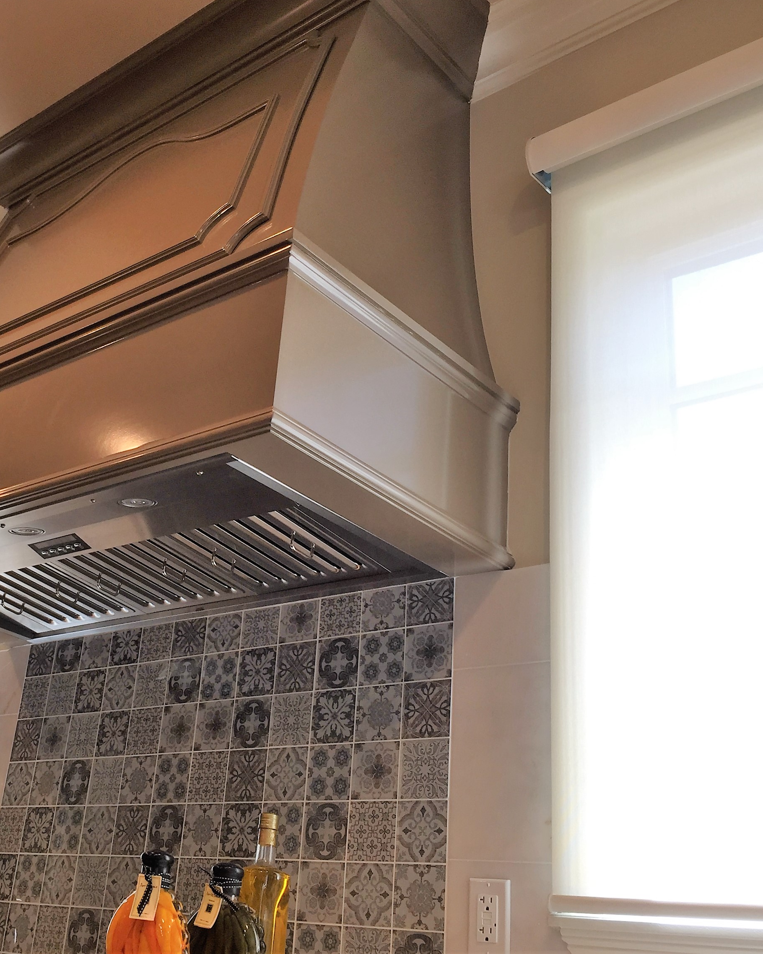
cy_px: 475
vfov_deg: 47.9
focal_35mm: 38
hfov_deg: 38.2
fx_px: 1073
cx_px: 197
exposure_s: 1/60
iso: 32
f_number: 2.2
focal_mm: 4.15
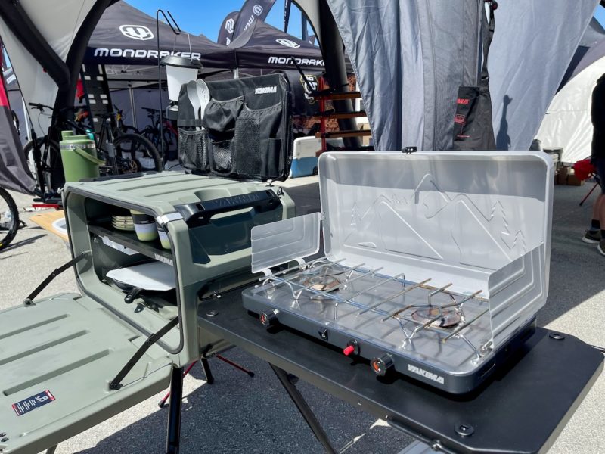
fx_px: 454
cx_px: 302
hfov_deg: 67.3
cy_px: 227
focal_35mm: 26
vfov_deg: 53.1
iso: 32
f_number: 1.6
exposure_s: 1/2857
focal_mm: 5.1
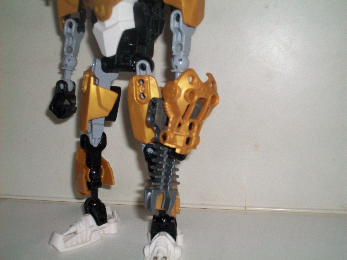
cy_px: 130
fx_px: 421
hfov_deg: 44.8
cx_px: 174
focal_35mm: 42
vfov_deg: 34.3
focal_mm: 7.1
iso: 200
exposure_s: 1/160
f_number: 3.2
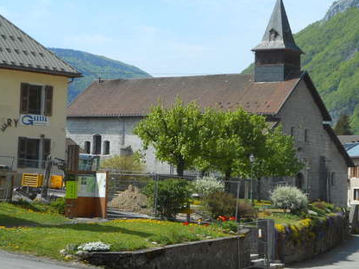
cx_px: 254
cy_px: 103
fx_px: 1151
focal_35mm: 111
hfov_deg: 17.7
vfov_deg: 13.3
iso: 80
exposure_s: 1/320
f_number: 5.5
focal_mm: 13.8
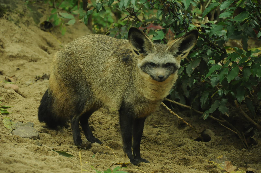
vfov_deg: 9.3
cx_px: 130
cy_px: 86
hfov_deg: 14.0
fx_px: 1065
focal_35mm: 147
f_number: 5.6
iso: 800
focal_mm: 98
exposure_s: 1/180
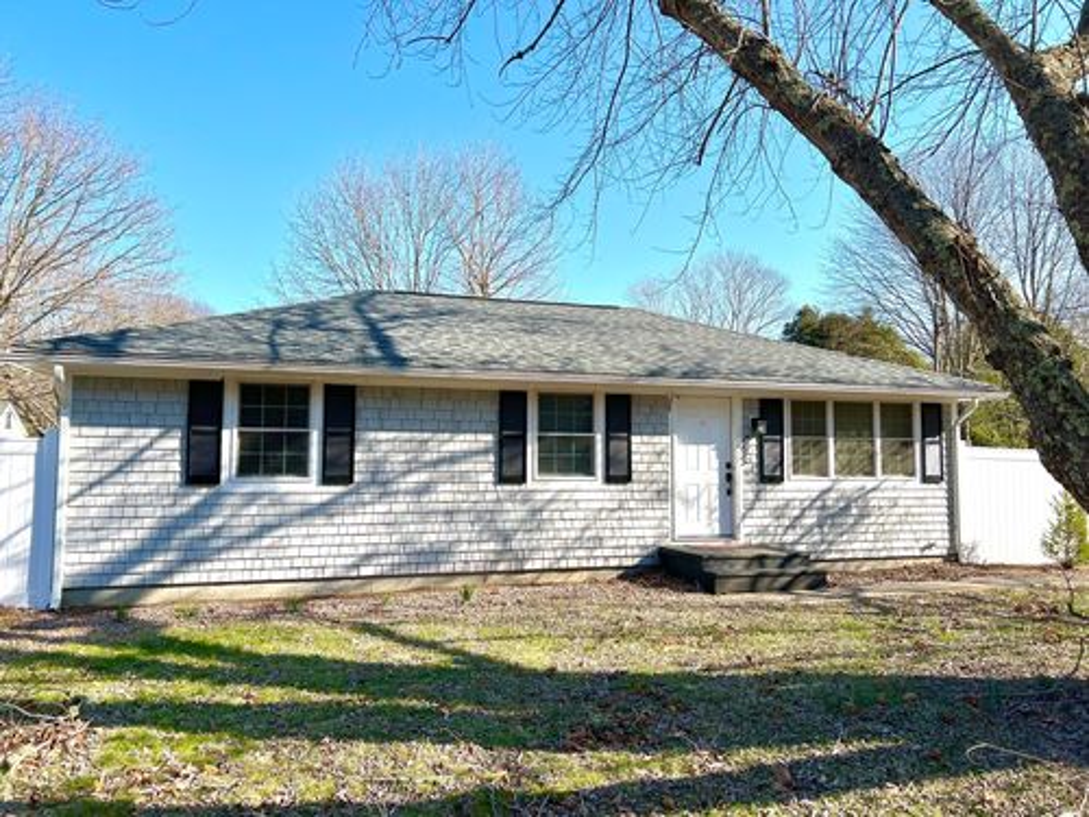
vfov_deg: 53.1
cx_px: 544
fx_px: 818
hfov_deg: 67.3
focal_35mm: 26
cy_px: 408
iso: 50
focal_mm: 5.7
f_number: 1.5
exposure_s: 1/2404
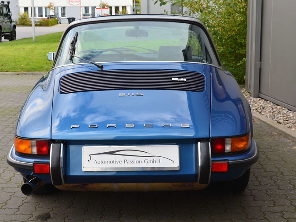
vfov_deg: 24.8
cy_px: 111
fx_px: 505
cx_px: 135
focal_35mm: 59
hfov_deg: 32.7
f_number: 10
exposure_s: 1/50
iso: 400
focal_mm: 36
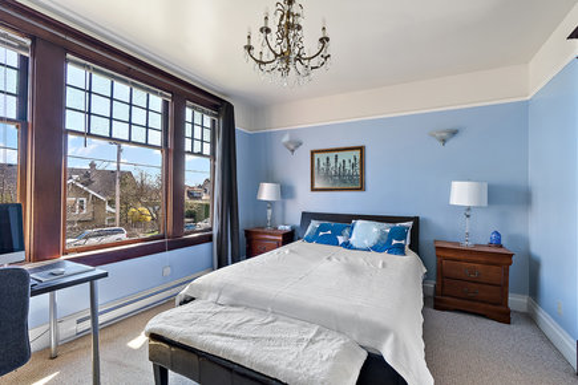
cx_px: 289
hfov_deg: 96.7
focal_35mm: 16
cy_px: 192
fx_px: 257
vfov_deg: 73.7
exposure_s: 1/15
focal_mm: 16
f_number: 7.1
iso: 400
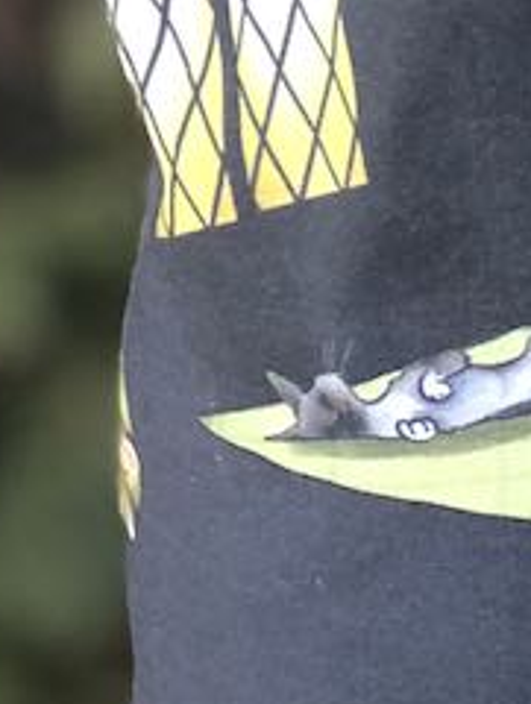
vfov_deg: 9.7
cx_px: 613
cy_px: 637
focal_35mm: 202
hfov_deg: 7.3
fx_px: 4117
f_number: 2.8
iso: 50
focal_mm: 6.6
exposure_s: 1/30
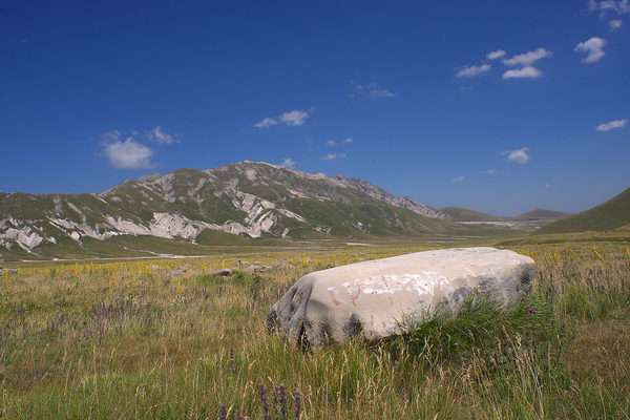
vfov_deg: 46.4
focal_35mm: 28
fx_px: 490
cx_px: 315
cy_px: 210
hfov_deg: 65.5
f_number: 3.5
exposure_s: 1/1600
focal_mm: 28
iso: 640
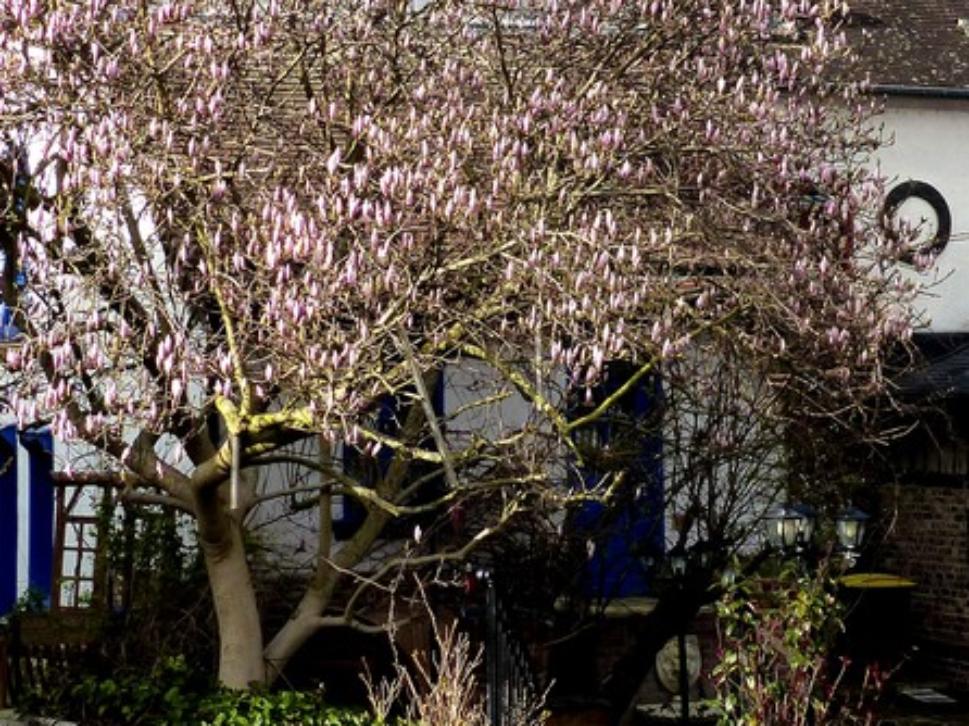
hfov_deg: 20.8
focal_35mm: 94
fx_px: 2630
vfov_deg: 15.6
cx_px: 669
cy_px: 128
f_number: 4
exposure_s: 1/800
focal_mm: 7.6
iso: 160
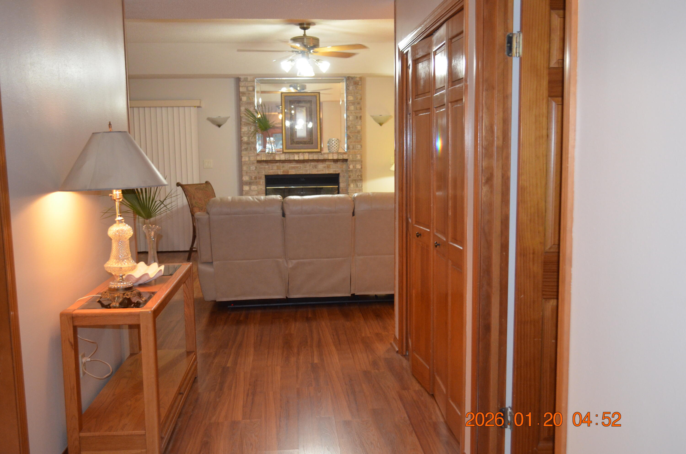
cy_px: 227
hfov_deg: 57.3
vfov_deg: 39.8
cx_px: 343
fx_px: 628
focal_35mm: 33
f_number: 4
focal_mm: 22
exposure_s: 1/60
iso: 1800
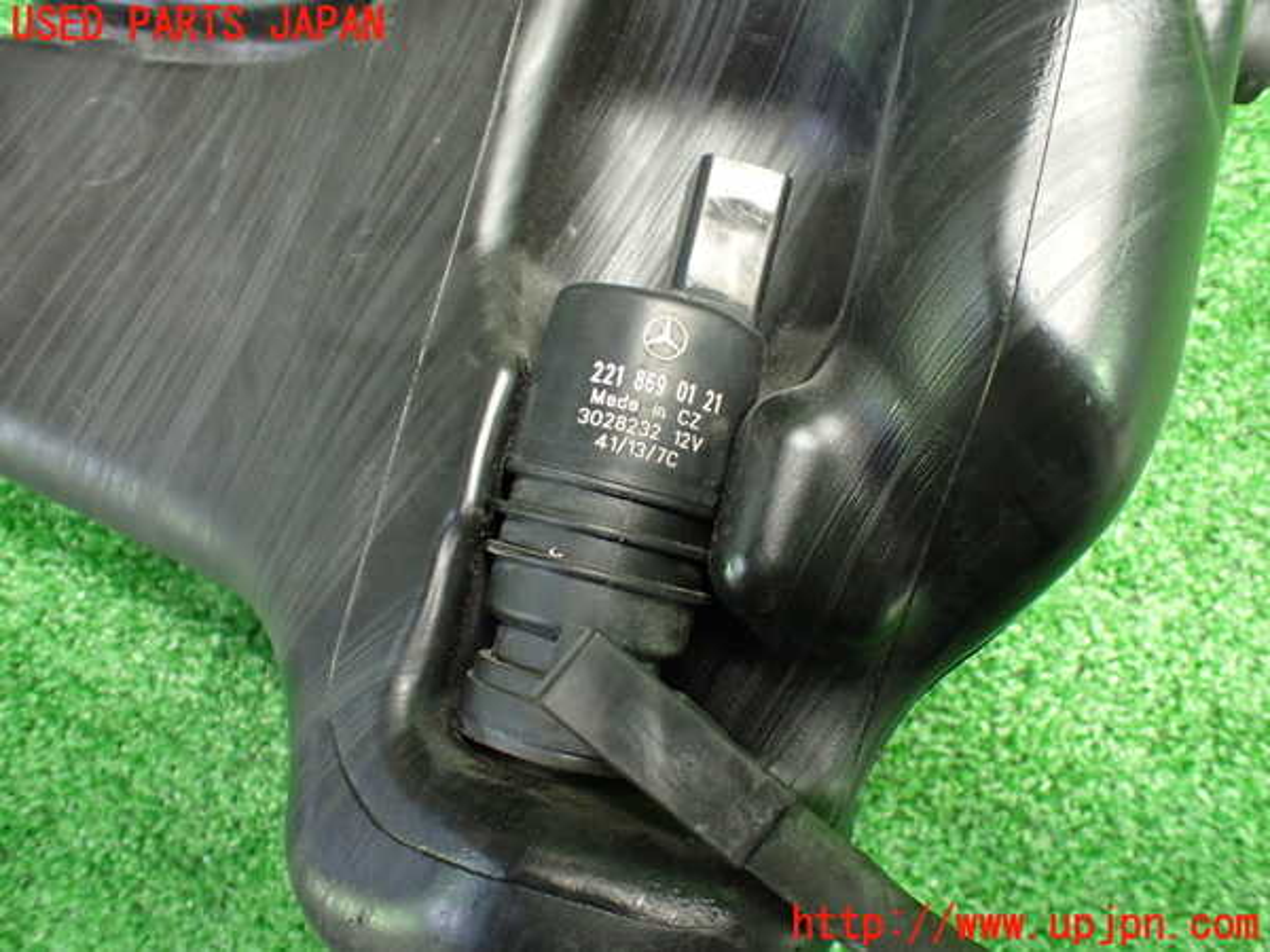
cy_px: 476
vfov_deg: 46.8
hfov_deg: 60.0
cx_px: 635
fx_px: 1101
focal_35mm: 30
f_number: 2.3
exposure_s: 1/30
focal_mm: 5.4
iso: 800
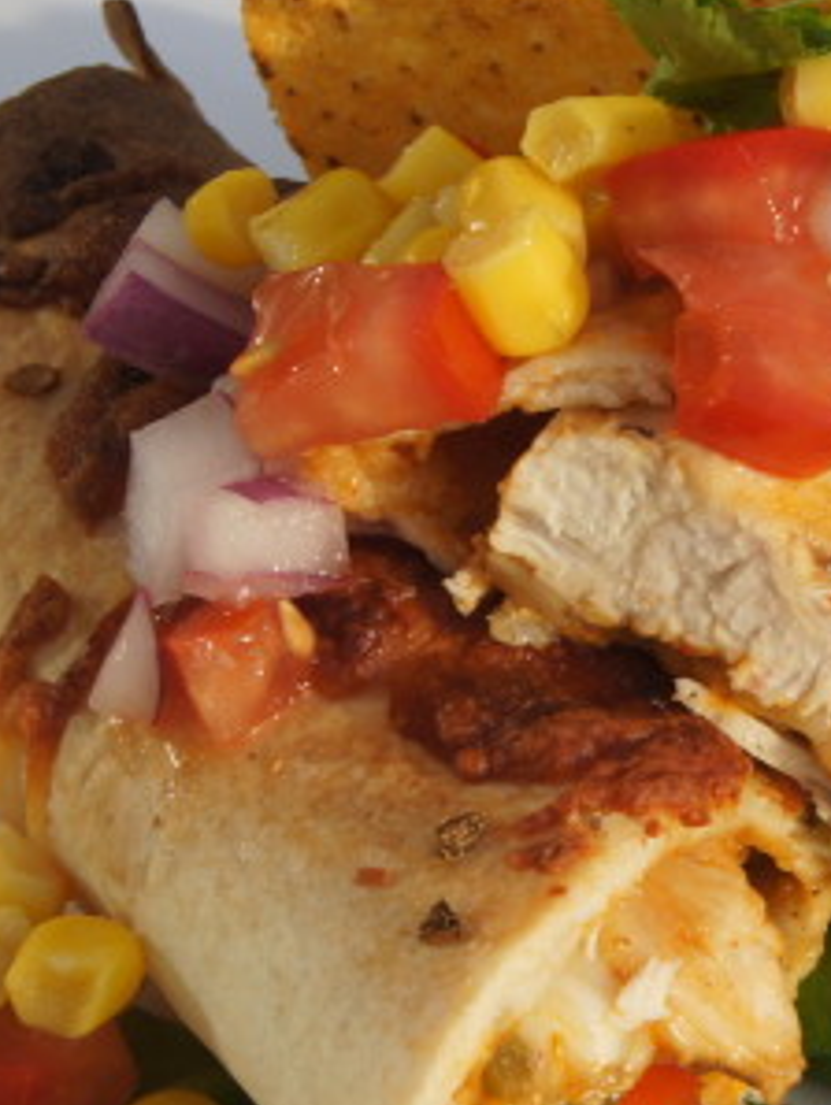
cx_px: 805
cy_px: 794
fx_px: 5561
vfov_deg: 11.3
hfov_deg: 8.5
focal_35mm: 174
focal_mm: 40
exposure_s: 1/100
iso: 200
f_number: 13
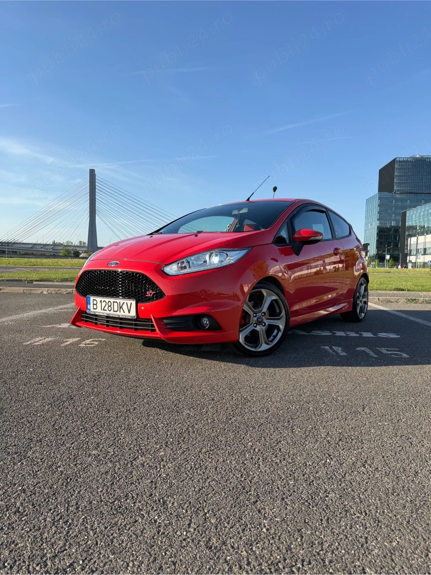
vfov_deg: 71.6
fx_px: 399
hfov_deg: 56.8
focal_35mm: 24
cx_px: 216
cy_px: 288
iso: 80
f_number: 1.78
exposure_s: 1/1770
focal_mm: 6.76
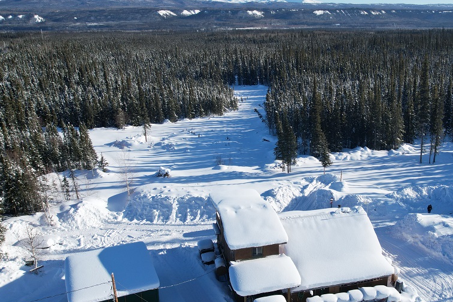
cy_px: 153
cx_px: 284
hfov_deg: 53.8
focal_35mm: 35
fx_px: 440
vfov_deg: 37.9
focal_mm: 8.38
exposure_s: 1/2500
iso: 150
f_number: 2.8
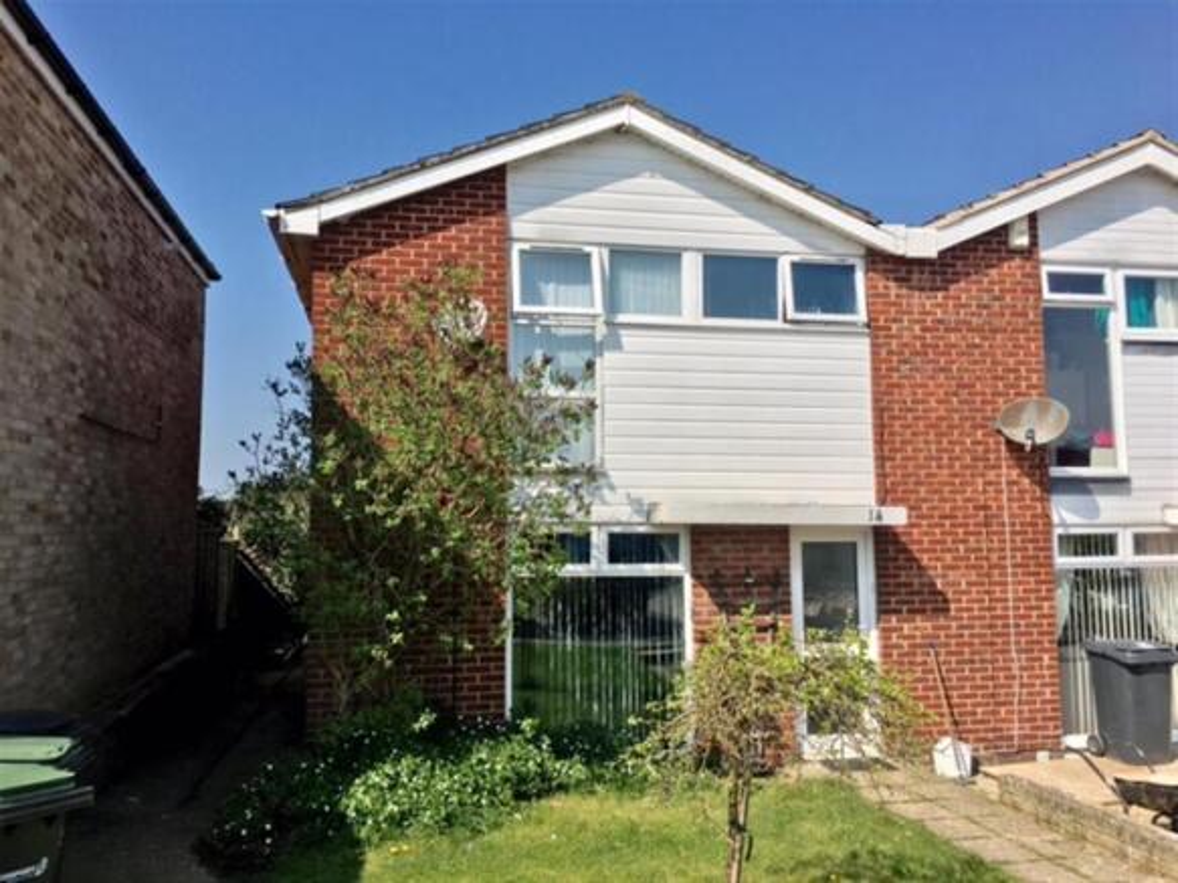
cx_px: 589
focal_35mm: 29
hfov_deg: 61.7
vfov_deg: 48.2
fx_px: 987
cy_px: 442
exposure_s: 1/2747
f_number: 2.2
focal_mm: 4.15
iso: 25
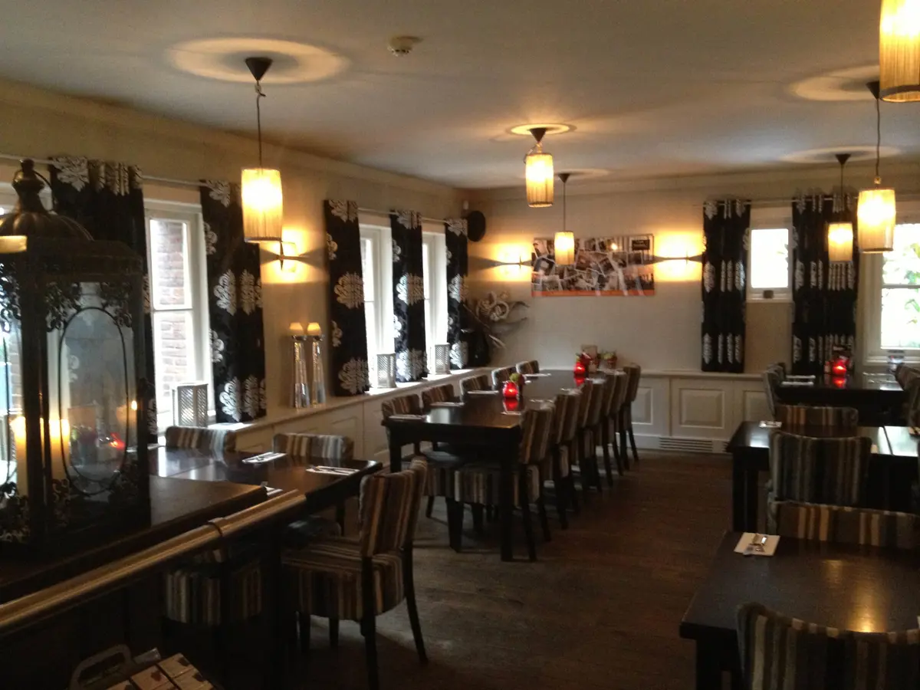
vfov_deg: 40.7
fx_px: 930
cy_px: 345
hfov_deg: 52.6
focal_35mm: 35
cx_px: 460
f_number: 2.4
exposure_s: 1/17
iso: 400
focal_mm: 4.28
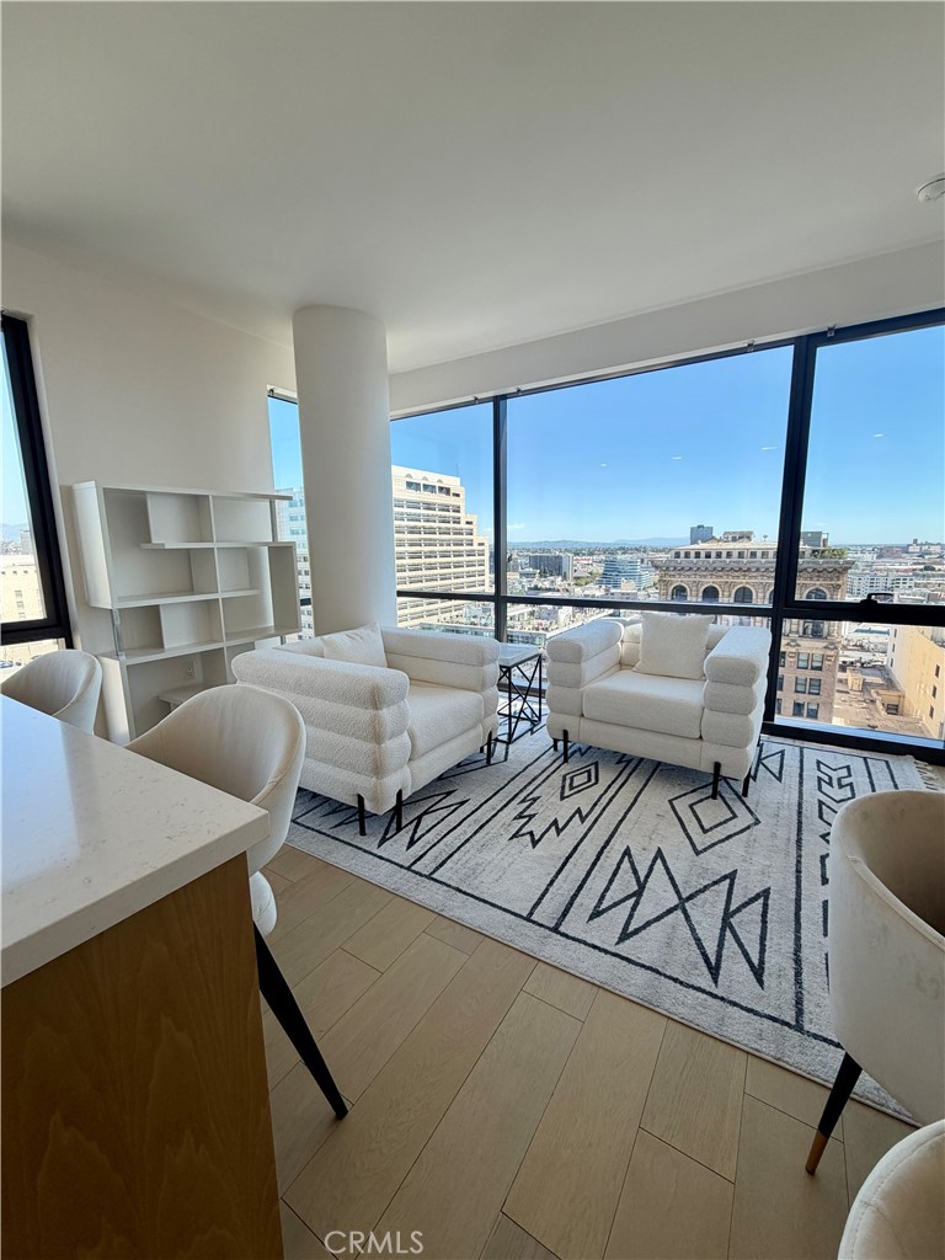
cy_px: 630
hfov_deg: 85.7
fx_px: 510
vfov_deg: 102.1
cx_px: 472
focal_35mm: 14
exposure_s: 1/398
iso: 50
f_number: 2.2
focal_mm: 2.22
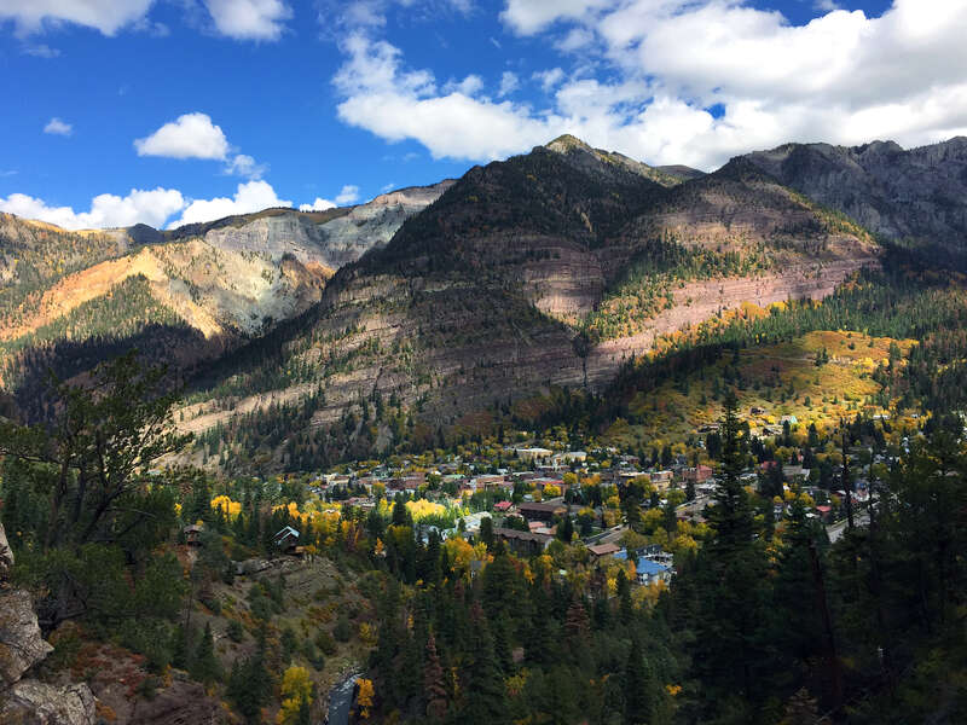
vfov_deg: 48.2
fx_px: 810
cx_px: 484
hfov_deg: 61.7
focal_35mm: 29
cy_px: 362
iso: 32
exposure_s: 1/1464
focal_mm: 4.15
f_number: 2.2
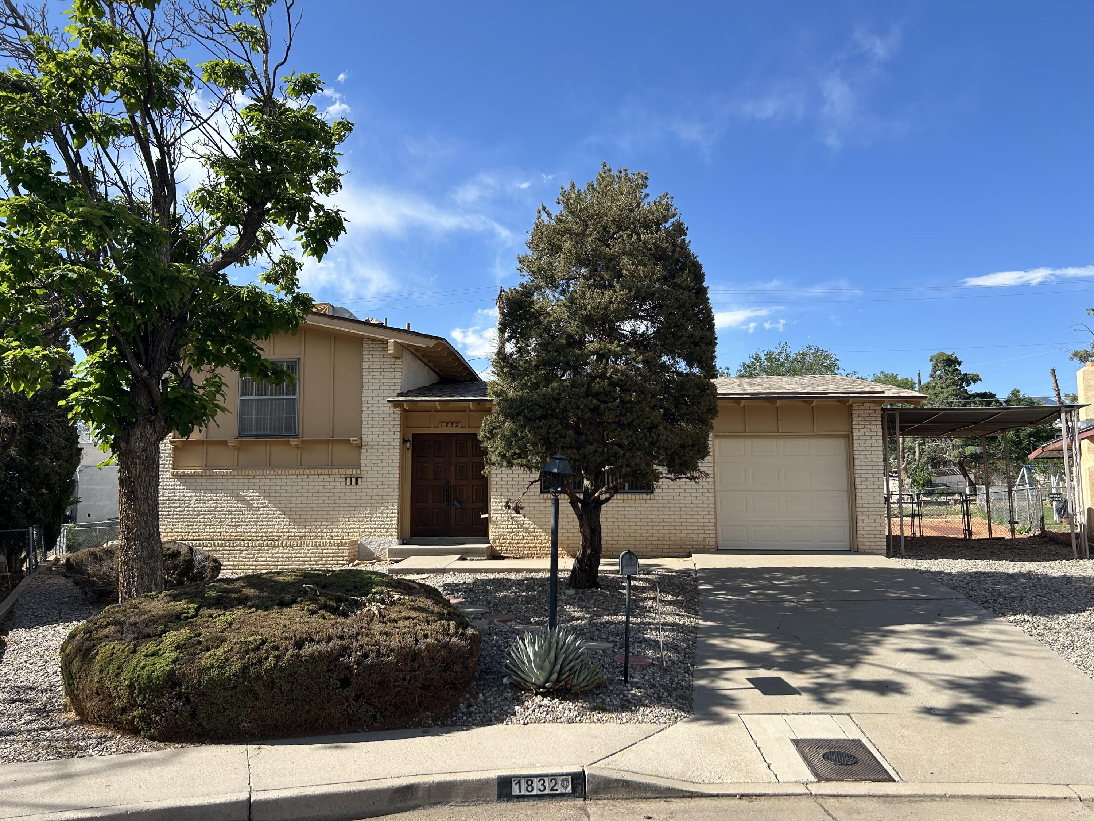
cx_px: 547
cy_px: 410
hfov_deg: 67.3
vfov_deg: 53.1
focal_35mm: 26
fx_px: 822
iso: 50
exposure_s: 1/2915
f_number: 1.5
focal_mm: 5.7
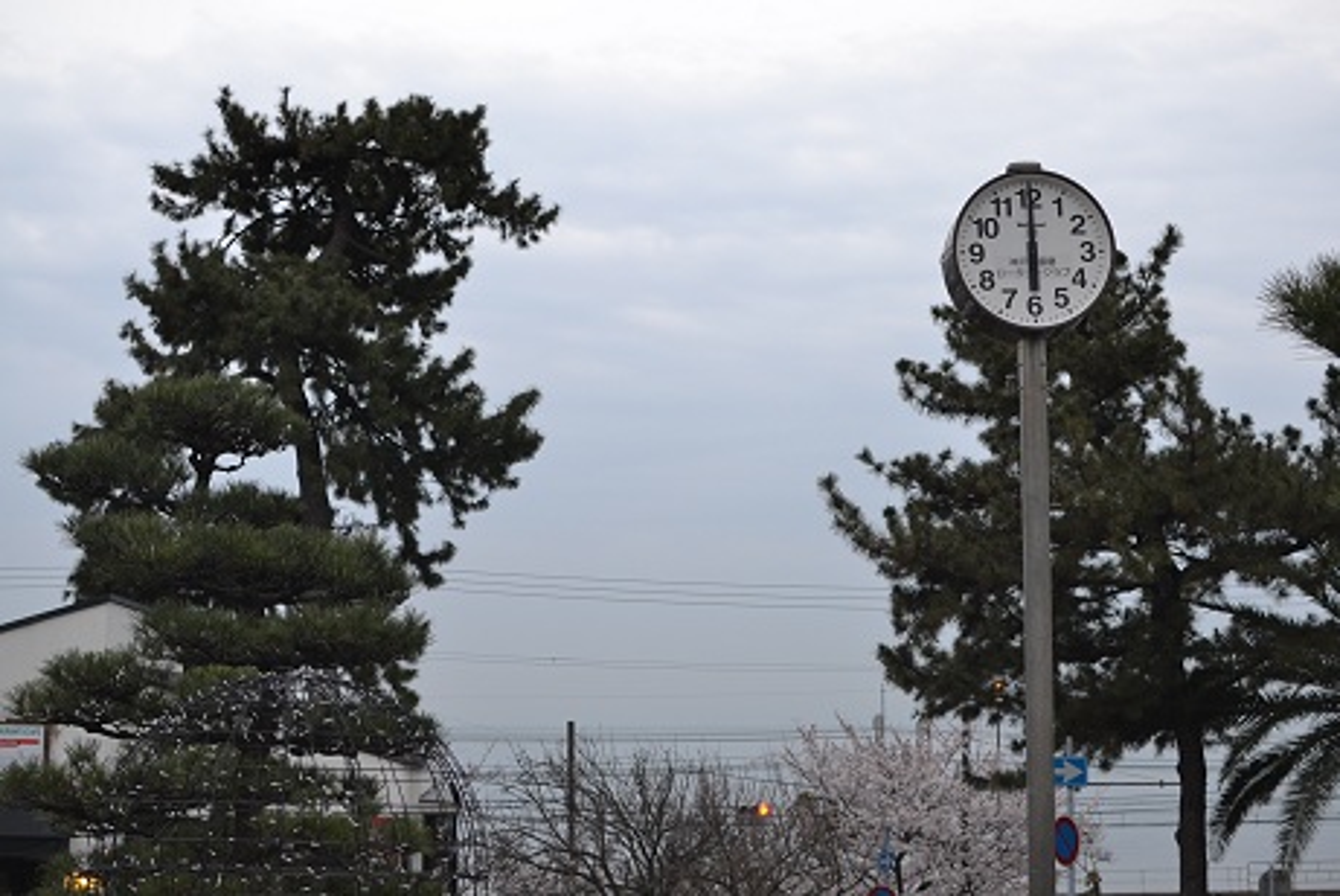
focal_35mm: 52
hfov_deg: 37.8
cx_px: 670
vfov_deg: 25.8
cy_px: 448
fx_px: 1955
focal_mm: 35
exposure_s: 1/60
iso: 400
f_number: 4
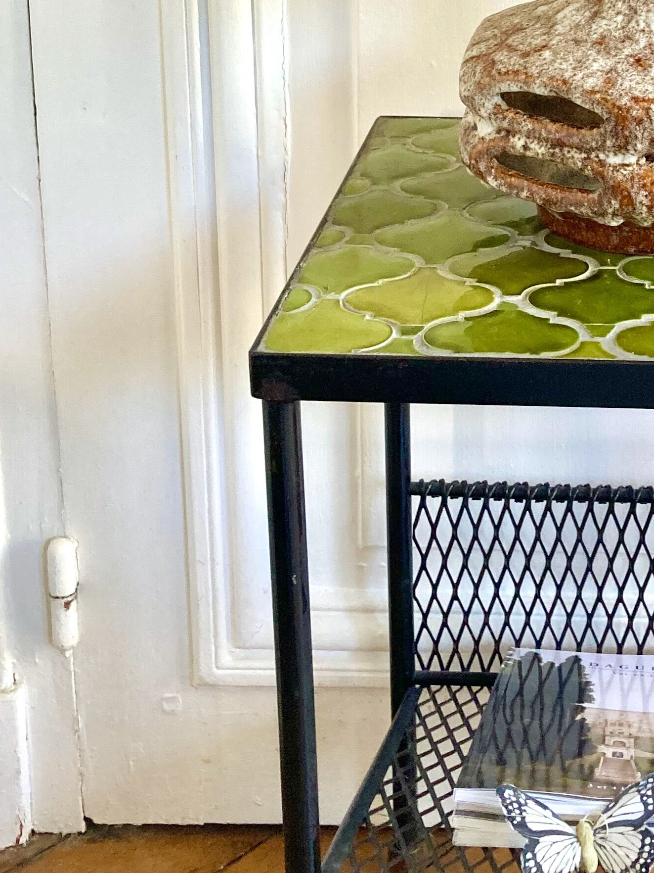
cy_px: -5
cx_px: 647
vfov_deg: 28.4
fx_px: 1612
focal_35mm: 64
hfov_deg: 22.1
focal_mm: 3.99
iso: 80
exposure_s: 1/84
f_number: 1.8
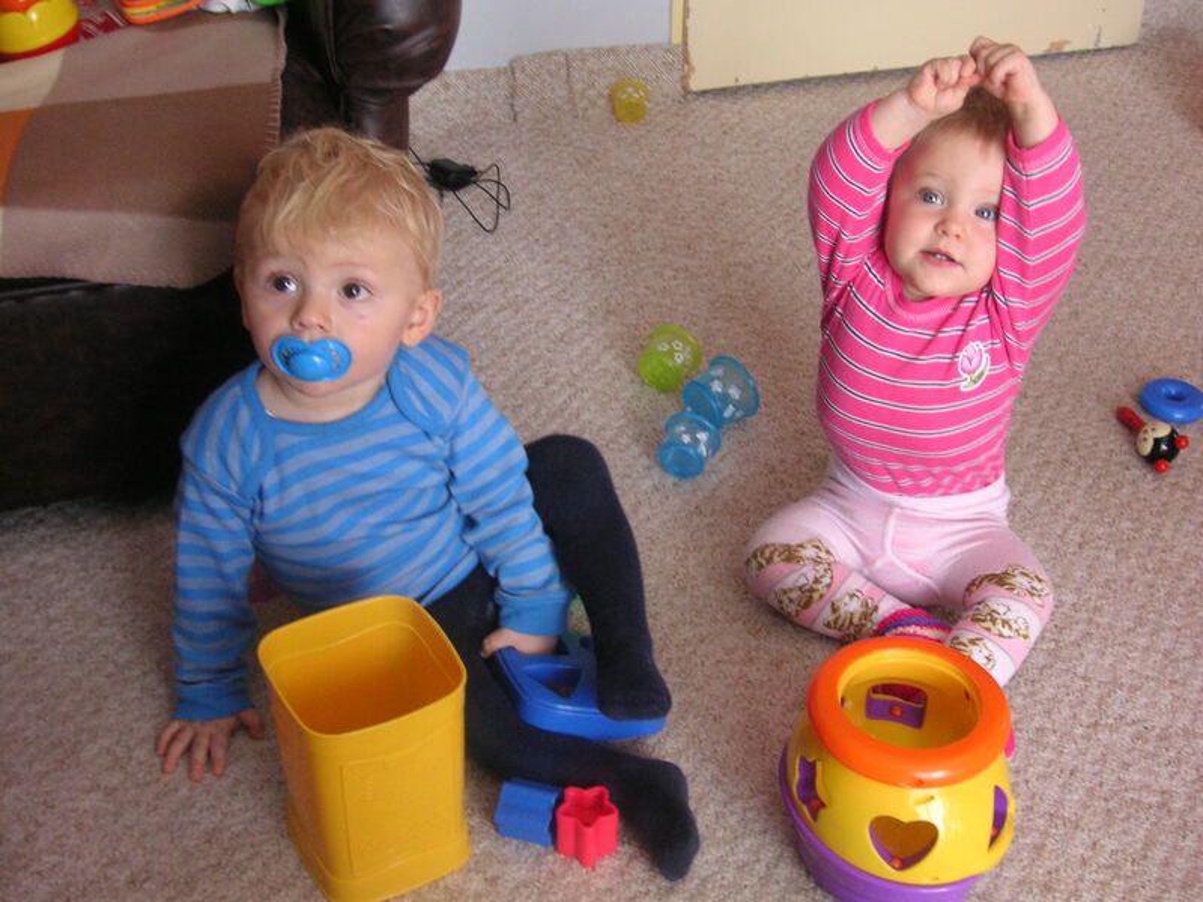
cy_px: 451
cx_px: 602
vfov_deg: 32.9
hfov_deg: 42.9
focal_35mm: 44
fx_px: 1529
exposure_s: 1/45
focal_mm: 7.3
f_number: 3.1
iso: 100
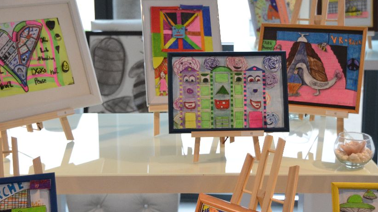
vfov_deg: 18.1
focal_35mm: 67
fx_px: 668
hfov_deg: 31.6
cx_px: 164
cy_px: 82
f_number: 4.2
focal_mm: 35
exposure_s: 1/640
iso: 1600
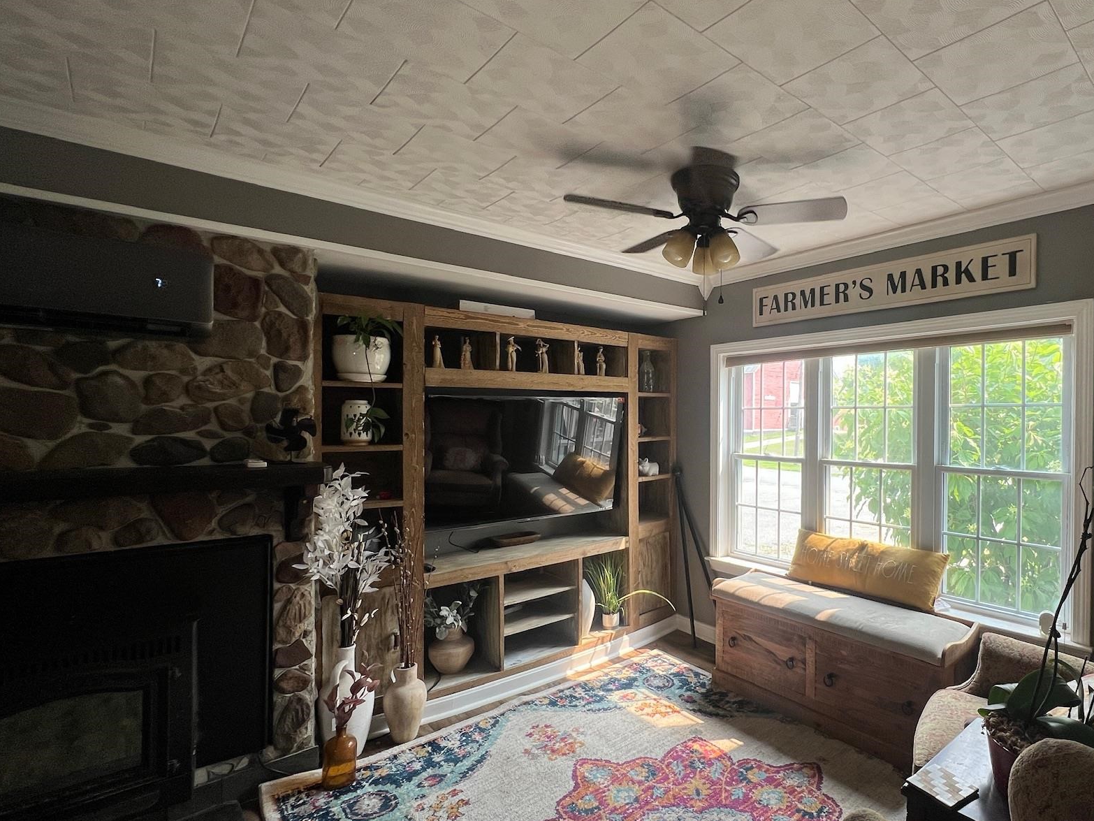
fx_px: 537
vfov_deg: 74.7
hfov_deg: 88.7
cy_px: 428
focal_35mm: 17
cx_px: 701
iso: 50
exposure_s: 1/99
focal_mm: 1.57
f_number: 1.8
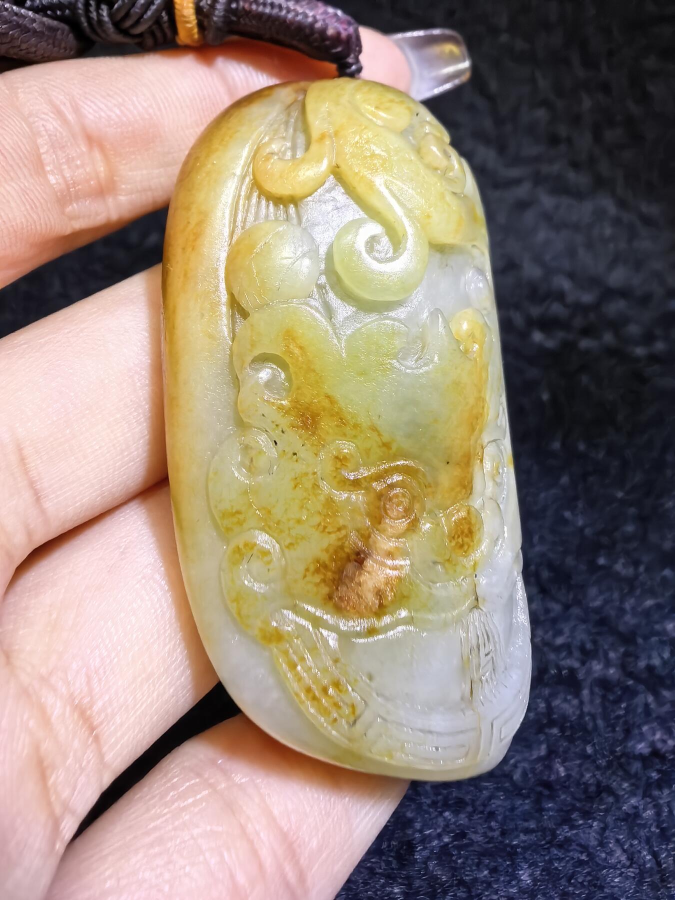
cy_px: 450
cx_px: 338
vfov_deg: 65.3
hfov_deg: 51.4
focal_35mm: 27
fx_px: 702
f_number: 2.2
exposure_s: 1/100
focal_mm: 1.95
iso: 320
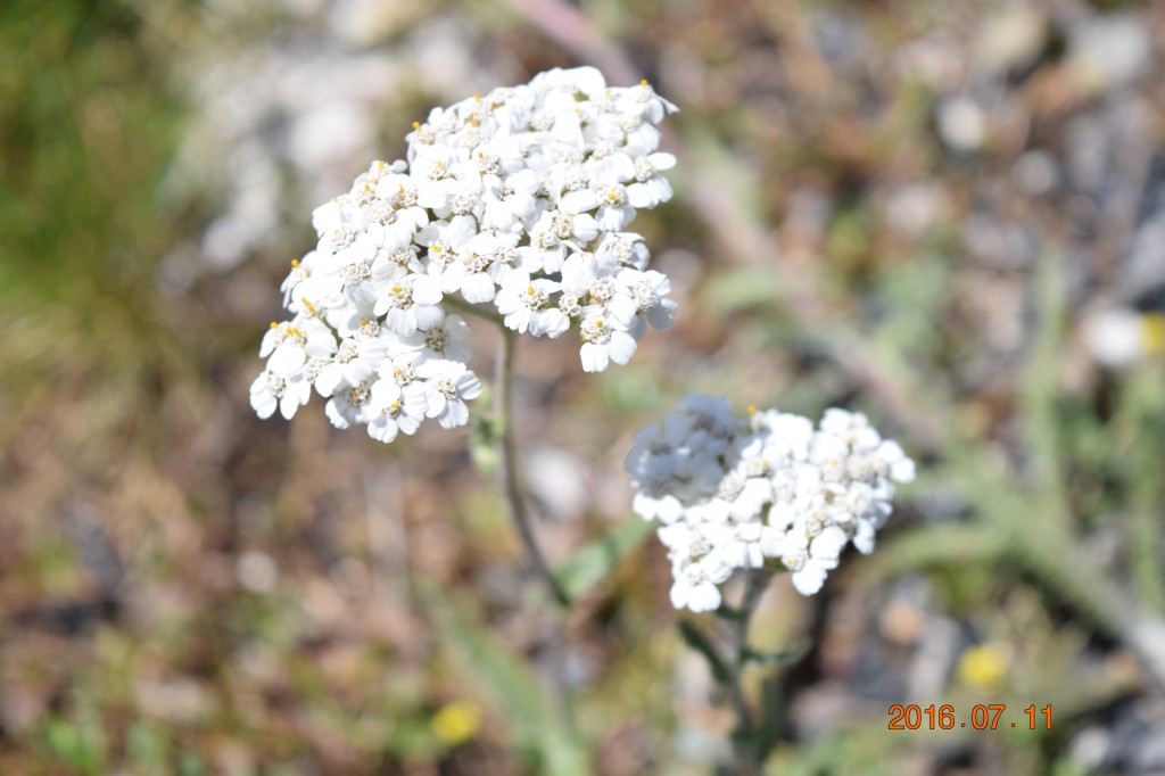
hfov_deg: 24.6
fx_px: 2669
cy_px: 388
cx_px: 582
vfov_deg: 16.5
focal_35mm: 82
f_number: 5.6
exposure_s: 1/800
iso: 200
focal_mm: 55
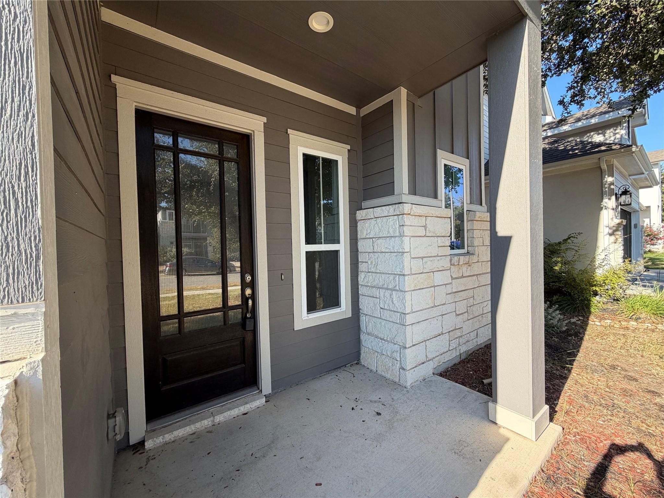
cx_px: 332
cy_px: 249
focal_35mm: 14
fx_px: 269
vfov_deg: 85.7
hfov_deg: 102.1
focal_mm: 2.22
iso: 50
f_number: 2.2
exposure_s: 1/284
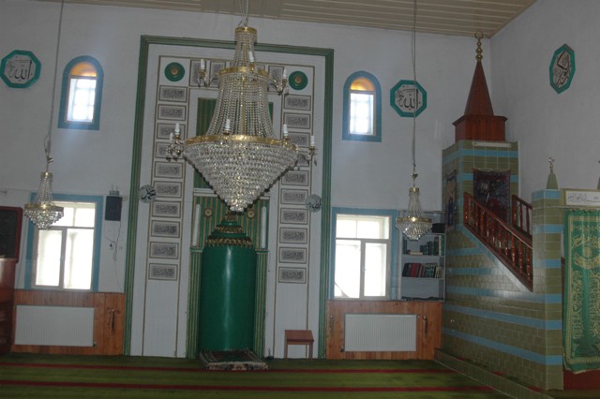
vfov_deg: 36.8
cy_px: 200
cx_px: 300
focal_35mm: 36
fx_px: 600
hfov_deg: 53.2
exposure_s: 1/320
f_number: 4
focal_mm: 24
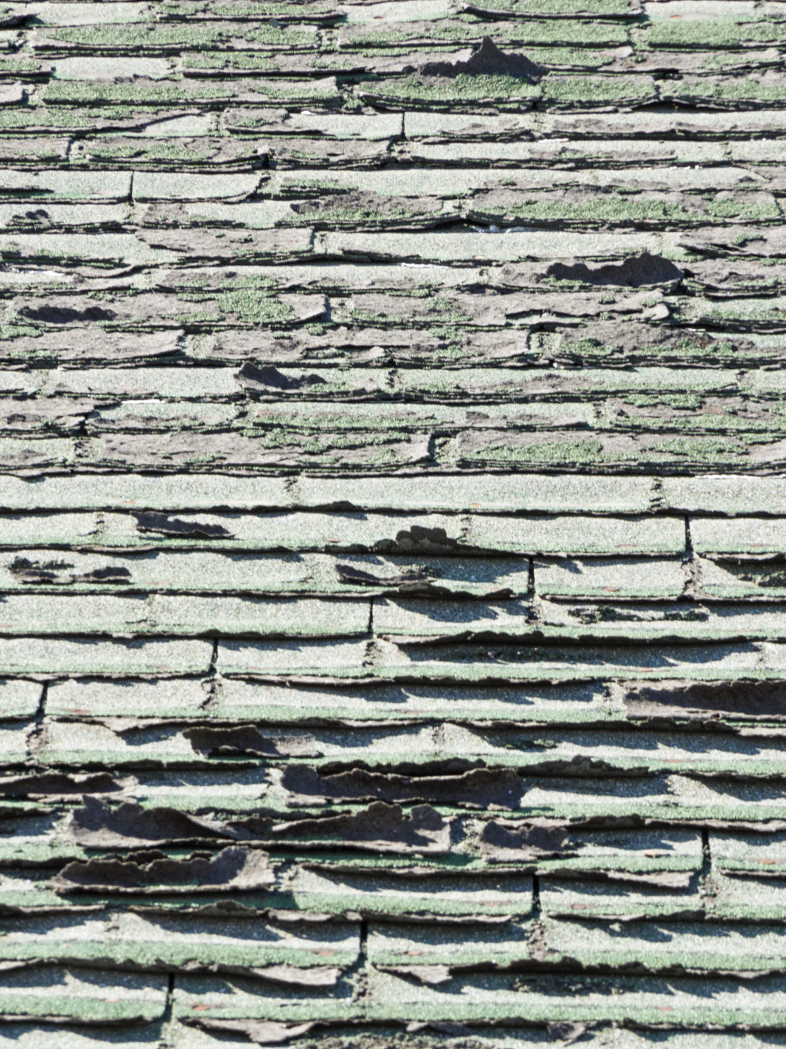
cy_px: 507
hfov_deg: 4.0
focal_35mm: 370
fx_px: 11204
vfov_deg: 5.4
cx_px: 340
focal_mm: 135
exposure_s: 1/100
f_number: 11
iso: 200
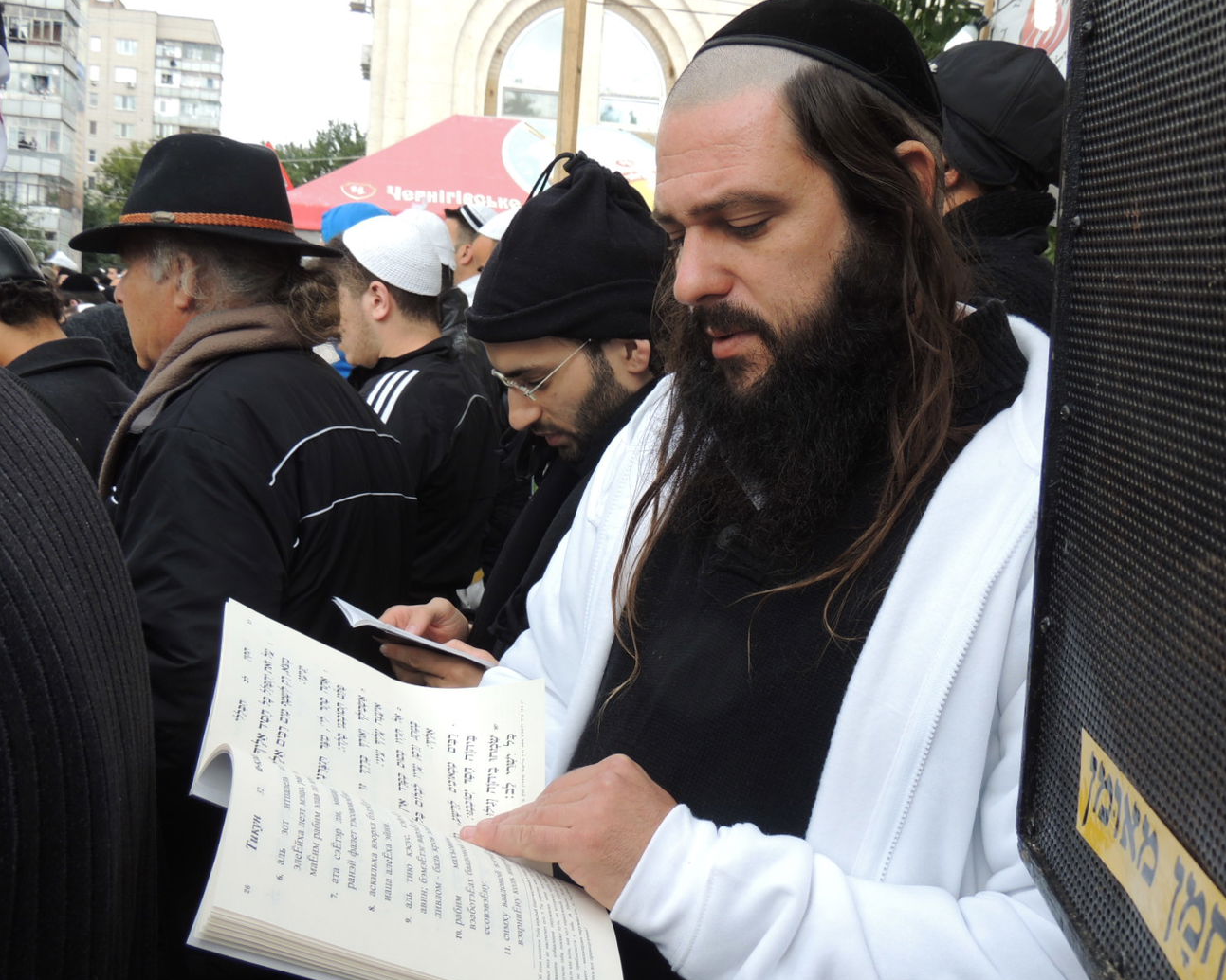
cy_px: 487
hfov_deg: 49.1
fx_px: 1342
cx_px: 617
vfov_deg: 40.1
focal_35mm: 37
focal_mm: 6.2
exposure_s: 1/250
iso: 100
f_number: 3.3
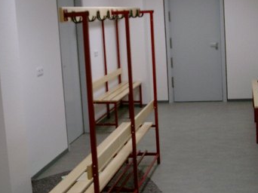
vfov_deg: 22.6
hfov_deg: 29.8
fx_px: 484
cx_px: 125
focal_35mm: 65
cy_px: 89
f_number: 2.6
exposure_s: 1/100
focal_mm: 7.6
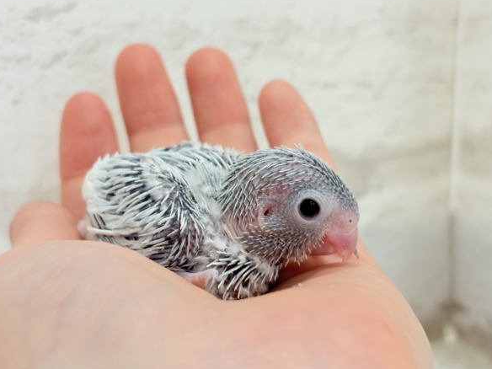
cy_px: 176
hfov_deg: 33.8
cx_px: 247
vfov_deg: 25.7
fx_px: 810
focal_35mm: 57
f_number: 1.6
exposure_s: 1/100
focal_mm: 5.96
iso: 100
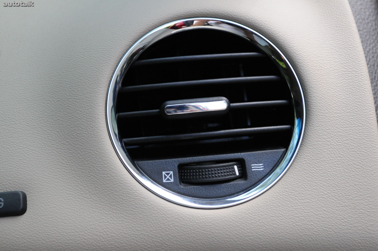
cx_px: 189
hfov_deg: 24.6
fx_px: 865
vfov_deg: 16.5
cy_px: 126
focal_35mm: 82
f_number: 5.6
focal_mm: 55
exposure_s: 1/500
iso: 2000
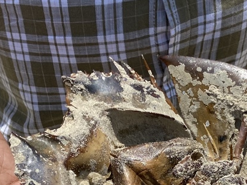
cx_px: 143
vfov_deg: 18.9
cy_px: 184
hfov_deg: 25.6
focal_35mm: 76
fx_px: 542
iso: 32
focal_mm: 4.25
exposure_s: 1/3984
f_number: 1.8
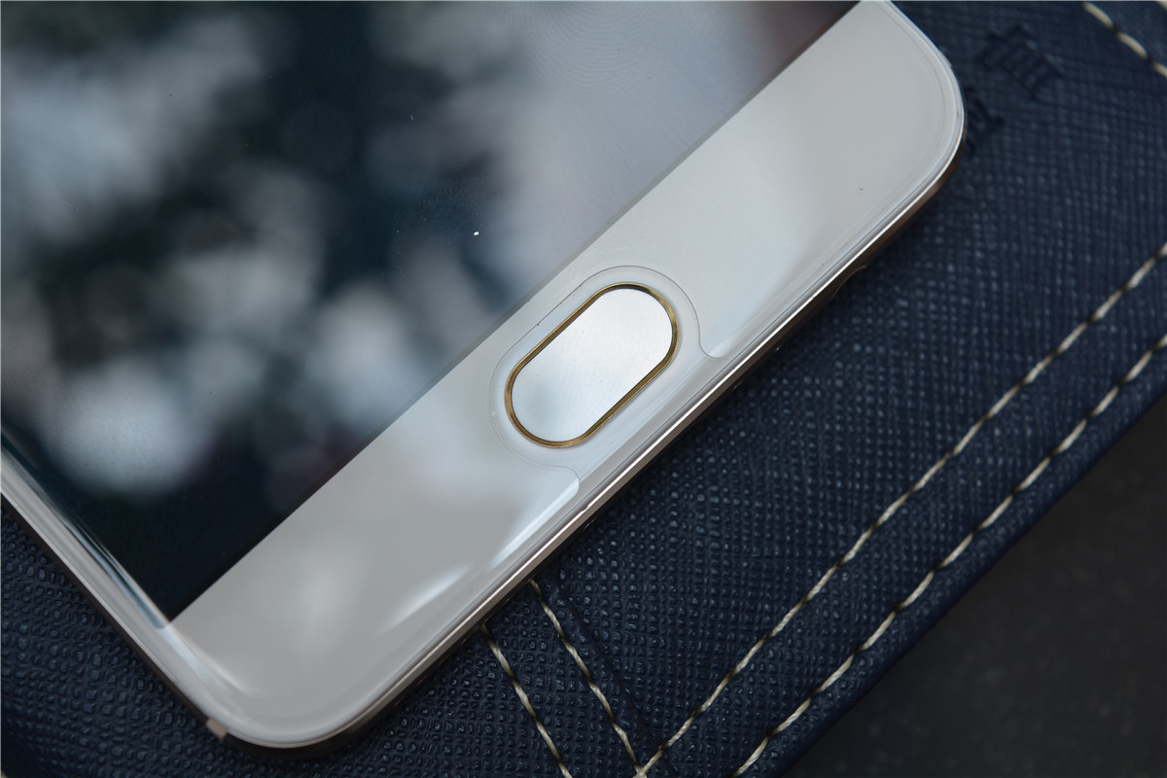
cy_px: 389
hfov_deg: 31.9
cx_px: 584
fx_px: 2042
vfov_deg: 21.6
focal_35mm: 63
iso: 100
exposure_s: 1/160
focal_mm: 42
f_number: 8
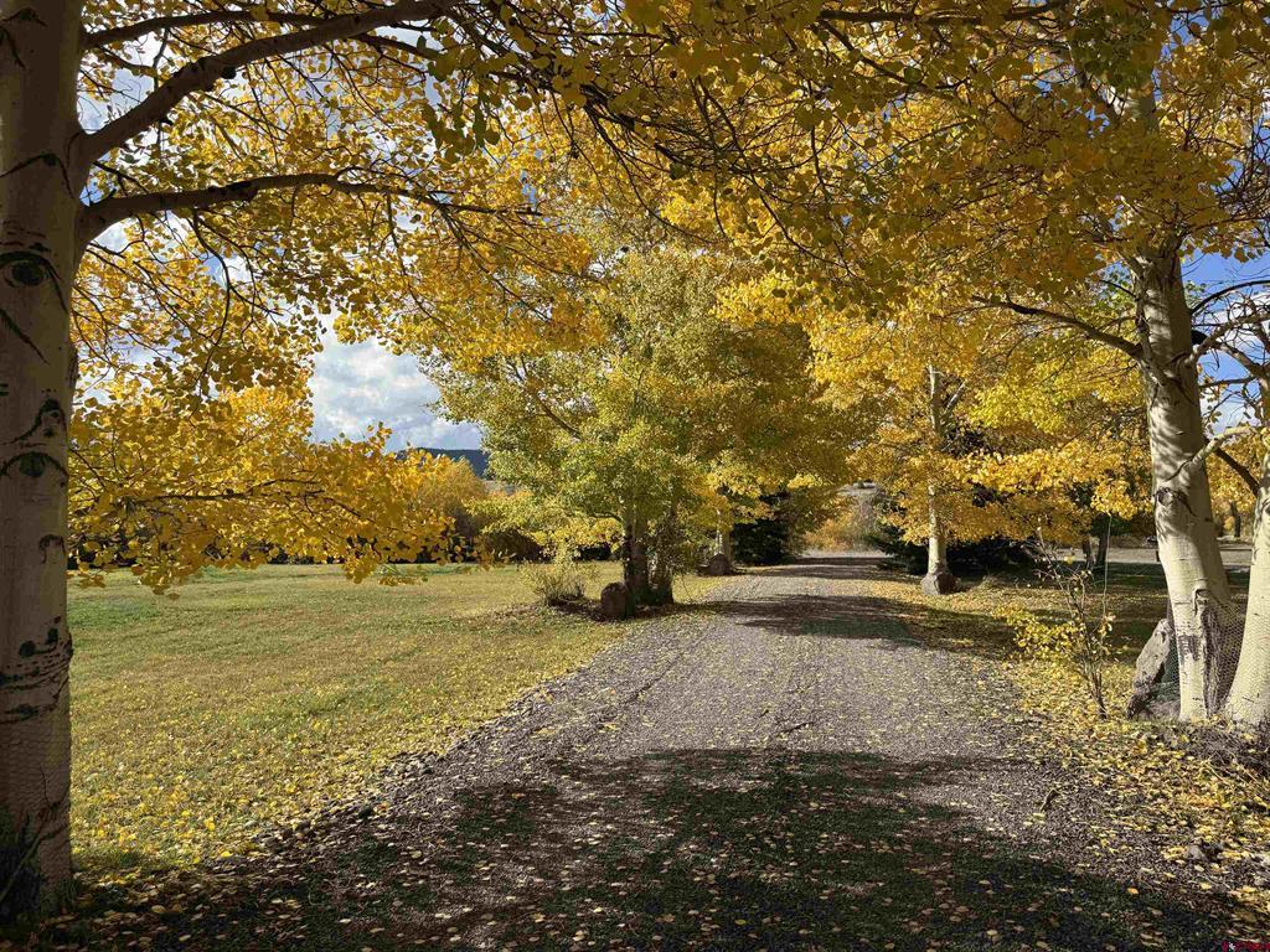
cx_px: 635
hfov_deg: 71.6
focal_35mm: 24
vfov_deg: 56.8
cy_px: 476
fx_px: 881
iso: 80
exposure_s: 1/3597
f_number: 1.78
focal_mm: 6.76
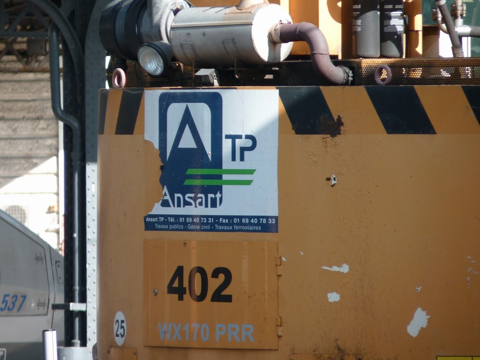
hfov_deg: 4.1
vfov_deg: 3.1
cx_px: 240
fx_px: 6739
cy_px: 180
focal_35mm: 486
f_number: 4.4
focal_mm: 86.4
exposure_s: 1/125
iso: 80
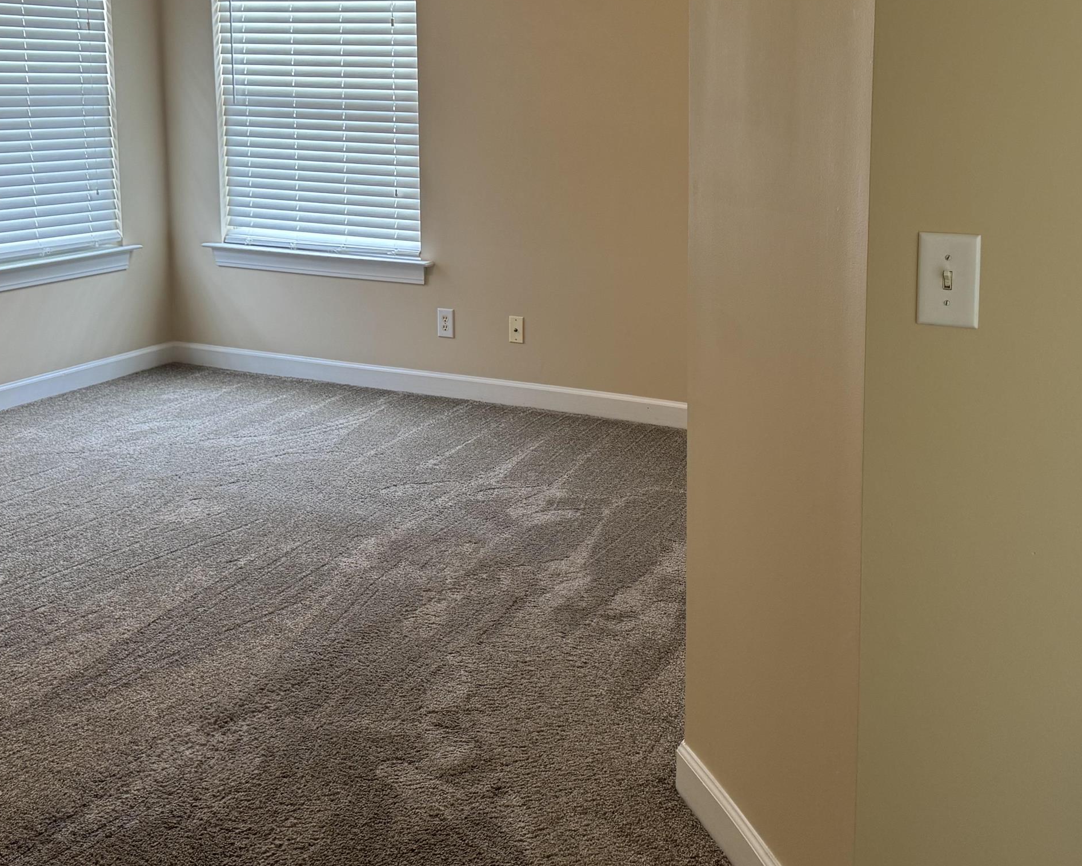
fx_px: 1217
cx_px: 651
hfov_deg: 47.7
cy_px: 239
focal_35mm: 38
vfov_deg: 38.4
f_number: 1.78
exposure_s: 1/60
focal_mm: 6.76
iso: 125
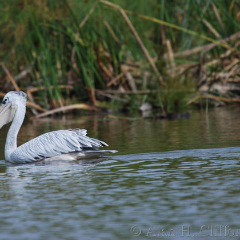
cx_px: 64
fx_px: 6675
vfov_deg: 2.1
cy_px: 111
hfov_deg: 2.1
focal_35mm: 851
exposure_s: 1/500
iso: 100
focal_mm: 400
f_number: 5.6
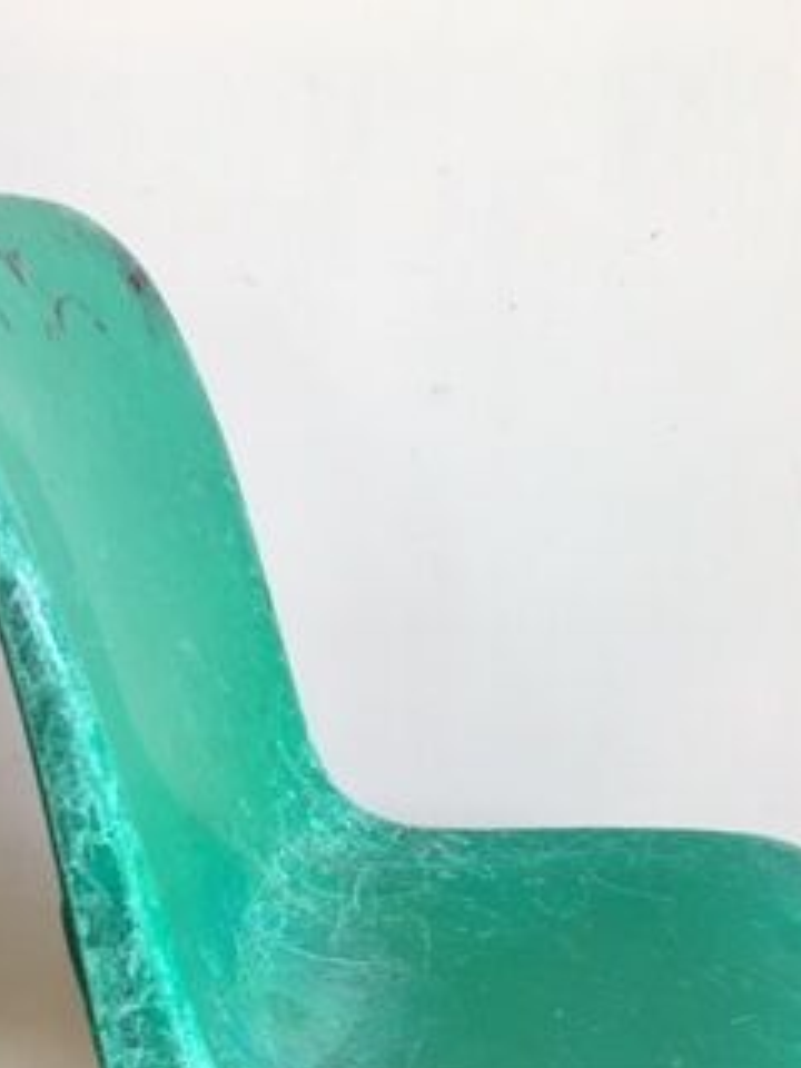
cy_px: 1035
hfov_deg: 25.2
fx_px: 1789
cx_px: 464
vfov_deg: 31.1
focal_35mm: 58
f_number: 2.2
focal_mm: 4.15
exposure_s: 1/33
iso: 50
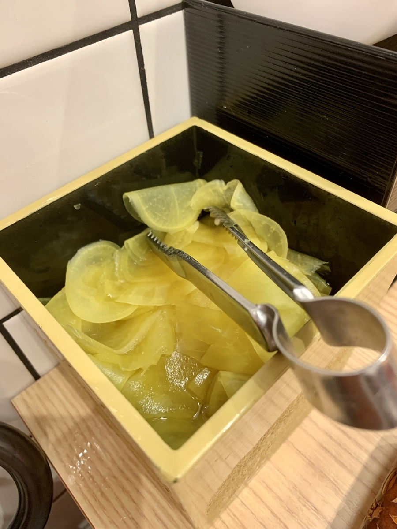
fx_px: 398
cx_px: 198
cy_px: 264
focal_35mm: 26
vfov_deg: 67.3
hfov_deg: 53.1
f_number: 1.8
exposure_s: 1/50
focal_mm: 4.25
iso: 200
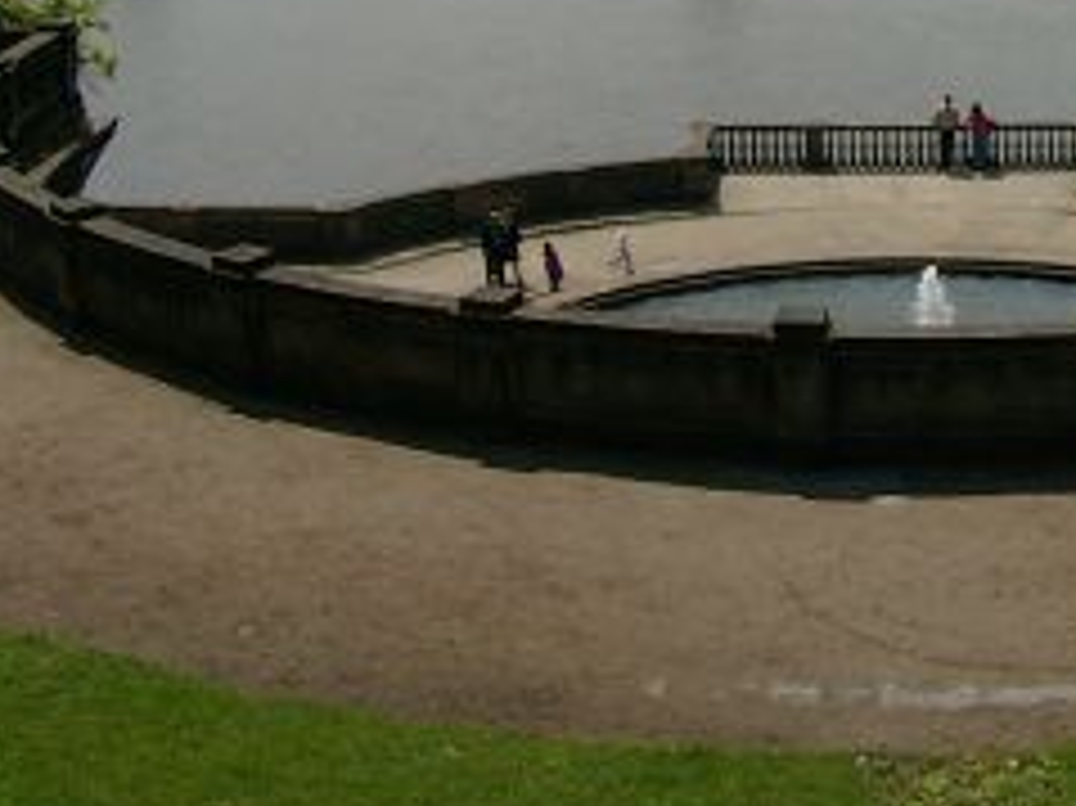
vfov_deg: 12.7
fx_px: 3542
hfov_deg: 17.0
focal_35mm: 114
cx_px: 995
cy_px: -158
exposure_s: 1/757
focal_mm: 7.13
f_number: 5.6
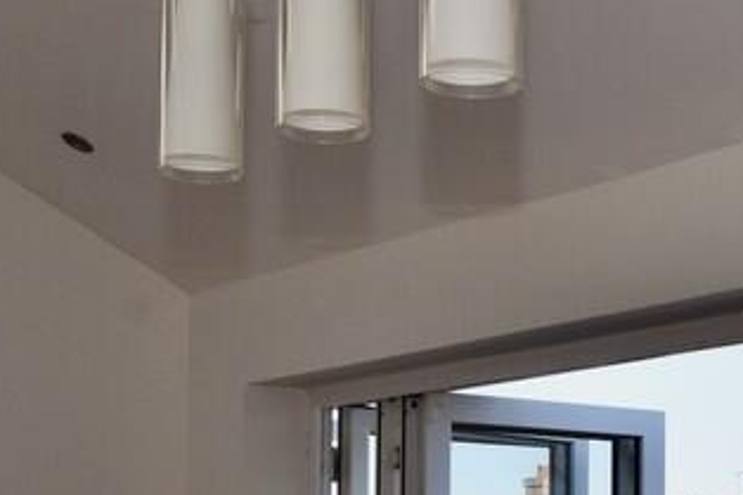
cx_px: 646
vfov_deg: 13.6
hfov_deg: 20.5
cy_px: 558
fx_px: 2021
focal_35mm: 98
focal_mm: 20
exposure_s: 1/200
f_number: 10
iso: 320
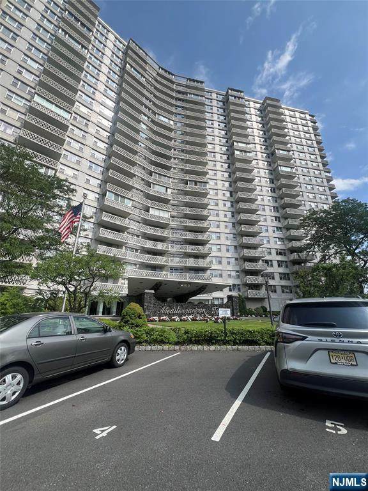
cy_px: 246
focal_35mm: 13
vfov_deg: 106.2
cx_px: 184
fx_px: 184
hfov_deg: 89.9
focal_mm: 1.57
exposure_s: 1/1623
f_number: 1.8
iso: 32
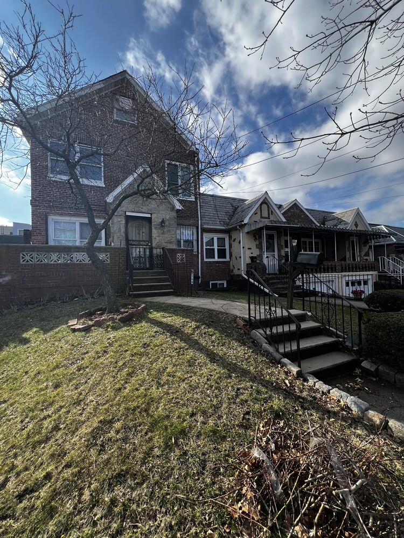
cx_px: 202
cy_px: 269
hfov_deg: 89.9
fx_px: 202
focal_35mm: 13
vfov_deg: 106.2
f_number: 1.8
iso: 32
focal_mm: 1.57
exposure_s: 1/786
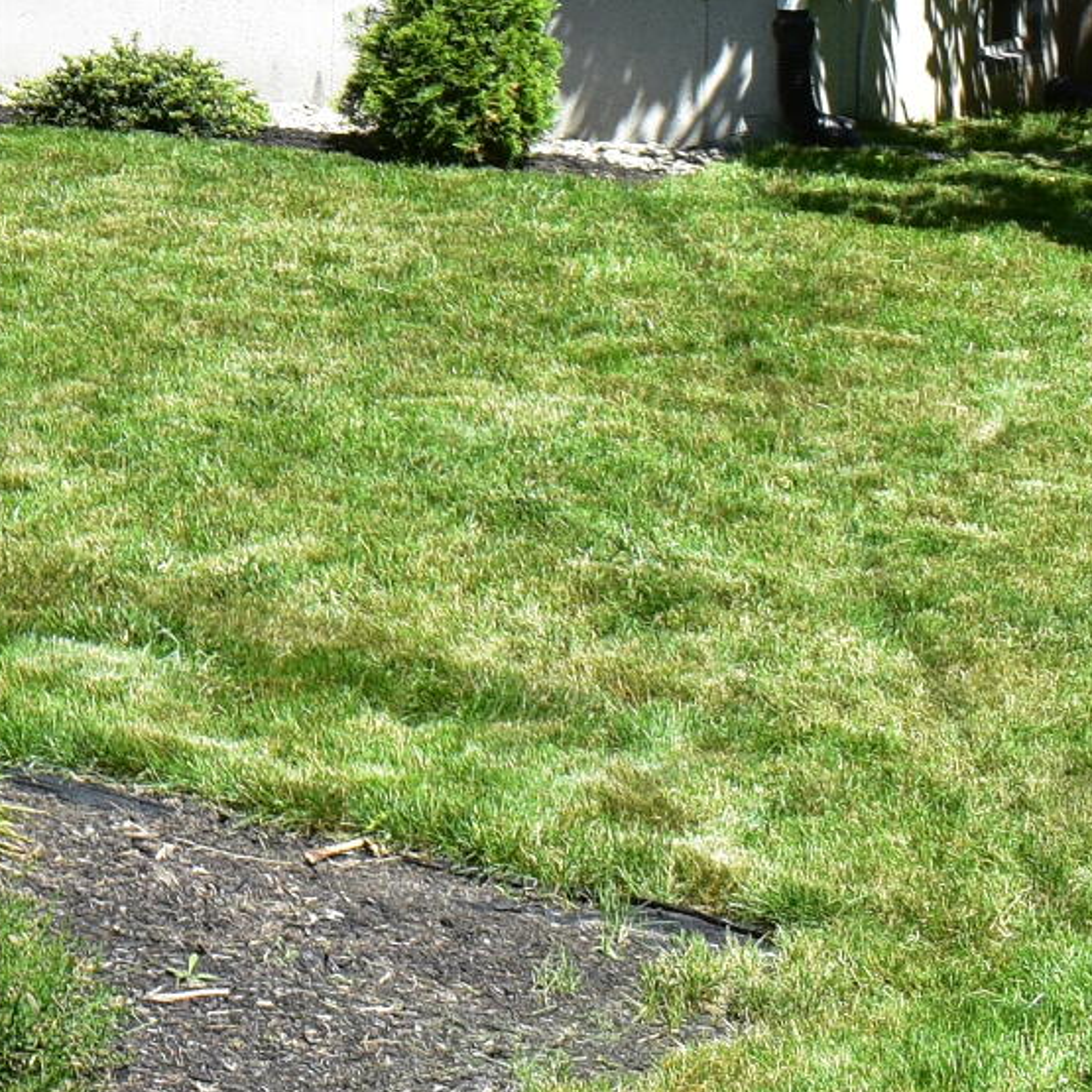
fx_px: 4426
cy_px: -523
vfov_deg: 13.3
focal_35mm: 124
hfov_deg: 12.9
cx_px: -824
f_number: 11
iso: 400
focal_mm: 18
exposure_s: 1/400
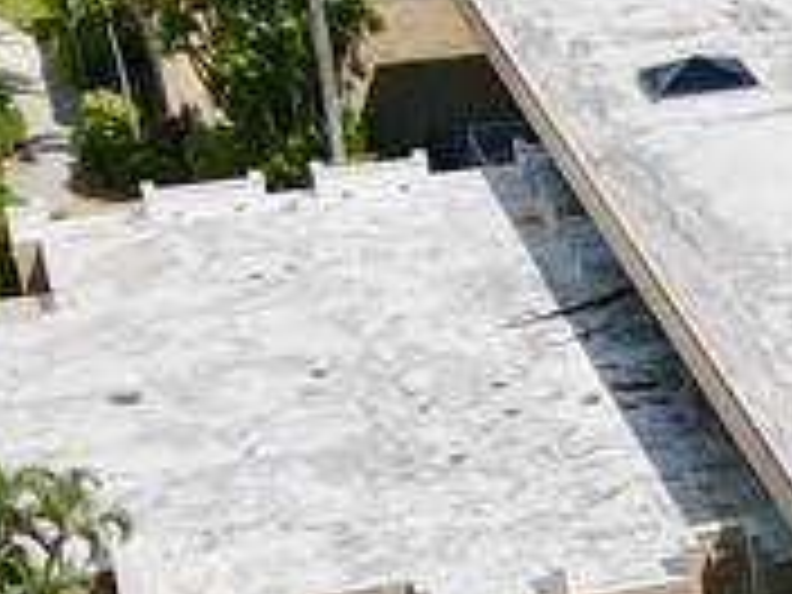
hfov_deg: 12.2
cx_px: 1674
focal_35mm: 140
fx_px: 3203
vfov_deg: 10.5
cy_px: 644
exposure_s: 1/1250
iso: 100
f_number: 2.8
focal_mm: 4.5
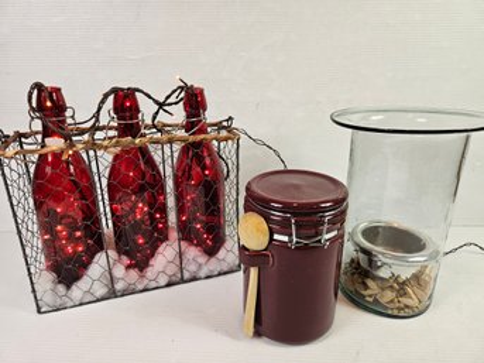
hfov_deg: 73.9
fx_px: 321
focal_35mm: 23
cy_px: 182
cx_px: 242
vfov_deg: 58.8
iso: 125
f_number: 1.8
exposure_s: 1/120
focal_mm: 5.4
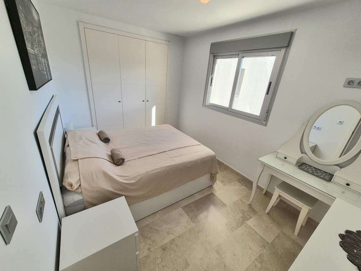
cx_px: 180
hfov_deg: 106.2
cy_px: 136
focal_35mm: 13
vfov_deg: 89.9
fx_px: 136
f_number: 2.2
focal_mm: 2.2
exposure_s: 1/500
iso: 50
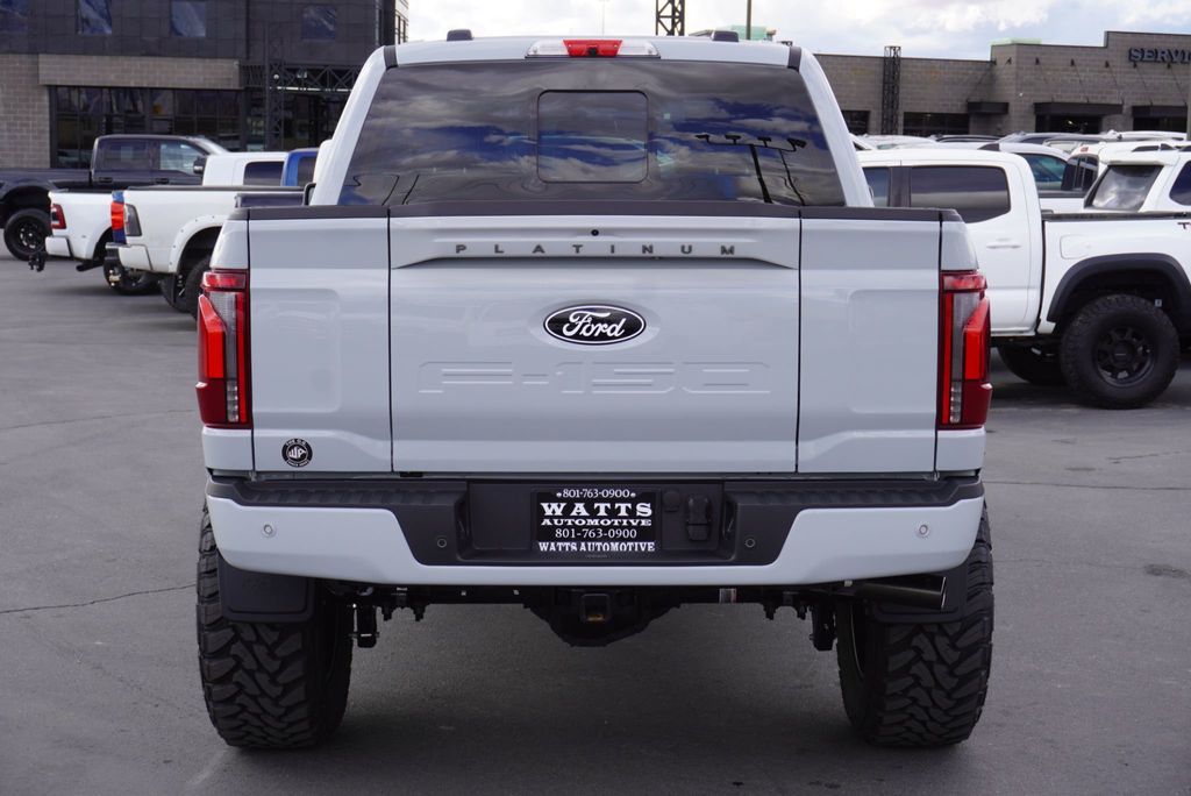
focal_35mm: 58
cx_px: 596
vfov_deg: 23.2
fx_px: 1936
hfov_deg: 34.2
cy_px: 398
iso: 100
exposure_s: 1/80
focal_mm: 39
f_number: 8
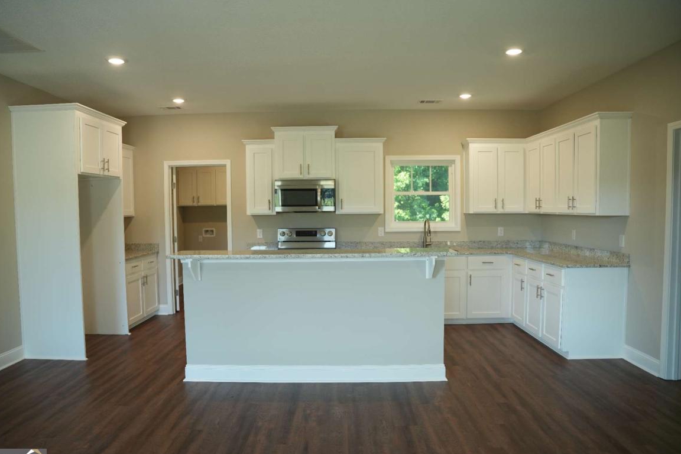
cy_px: 236
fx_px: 473
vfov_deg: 51.3
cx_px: 330
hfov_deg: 71.5
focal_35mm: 25
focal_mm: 24
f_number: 2.8
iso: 800
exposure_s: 1/200
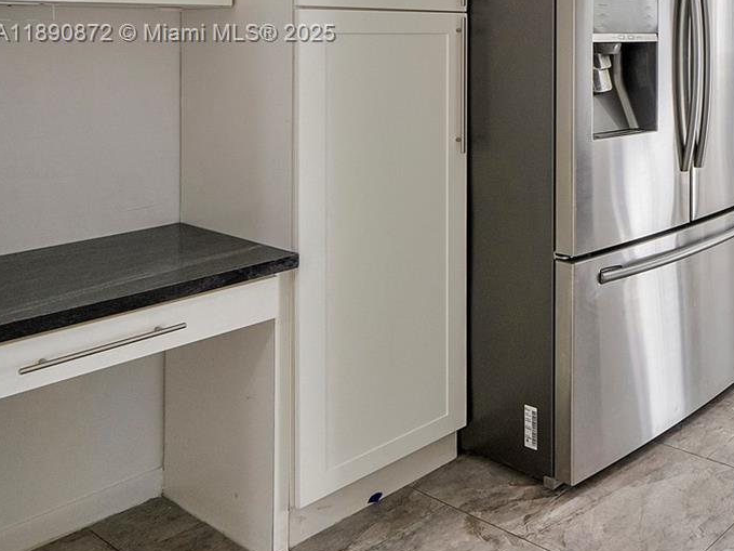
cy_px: 35
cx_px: 854
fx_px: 721
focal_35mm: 34
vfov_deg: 38.3
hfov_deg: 40.4
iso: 500
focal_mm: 10
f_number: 8
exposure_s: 1/50
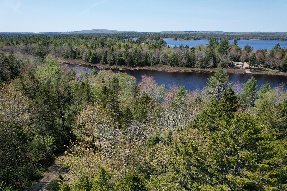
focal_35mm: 22
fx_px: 175
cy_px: 96
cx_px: 144
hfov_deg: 78.6
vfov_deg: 57.2
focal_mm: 8.38
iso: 110
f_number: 2.8
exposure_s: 1/1500
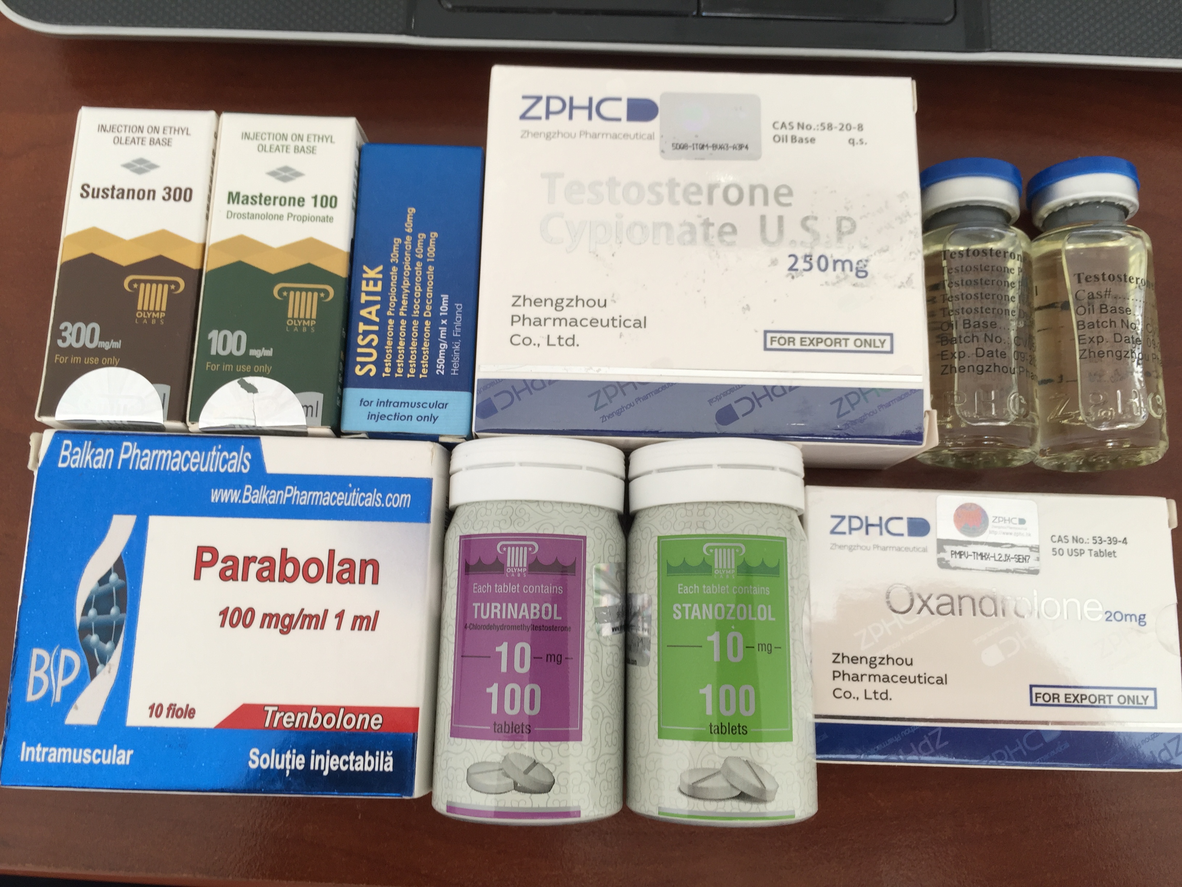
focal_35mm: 29
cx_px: 591
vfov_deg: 48.2
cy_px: 444
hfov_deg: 61.7
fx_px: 990
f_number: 2.2
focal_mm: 4.15
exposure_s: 1/50
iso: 32
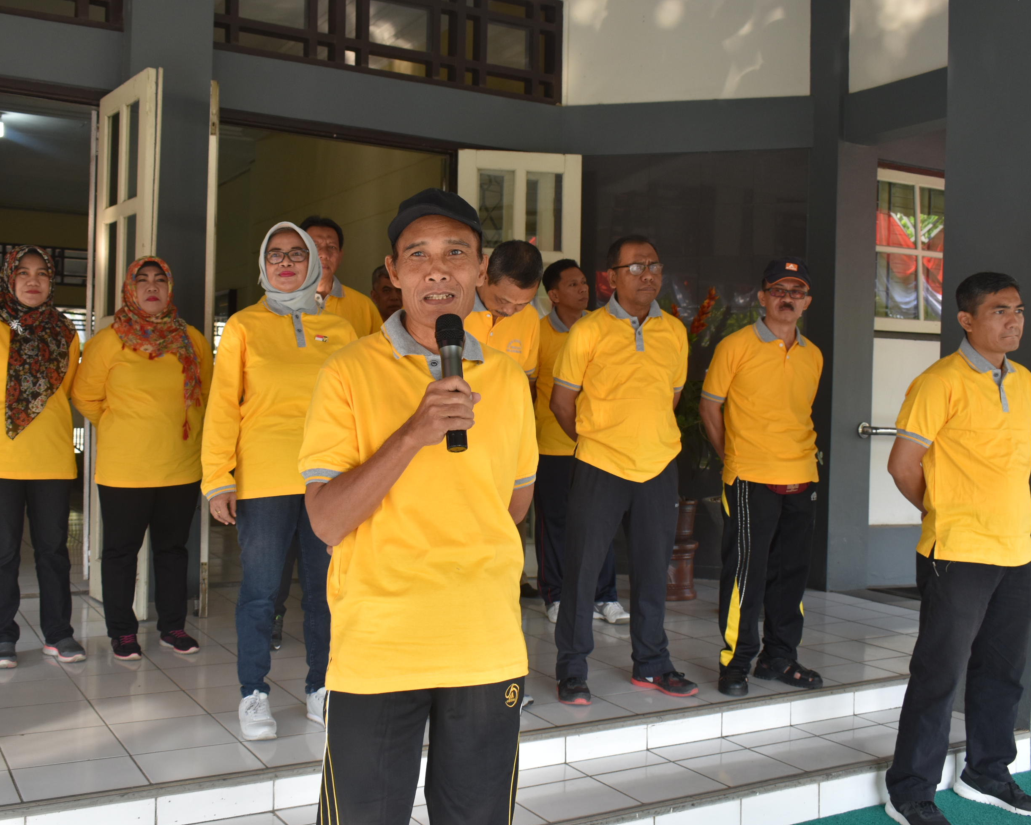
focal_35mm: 38
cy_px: 415
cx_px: 476
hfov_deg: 47.9
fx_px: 1160
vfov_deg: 39.2
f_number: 5
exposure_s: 1/100
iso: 400
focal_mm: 22
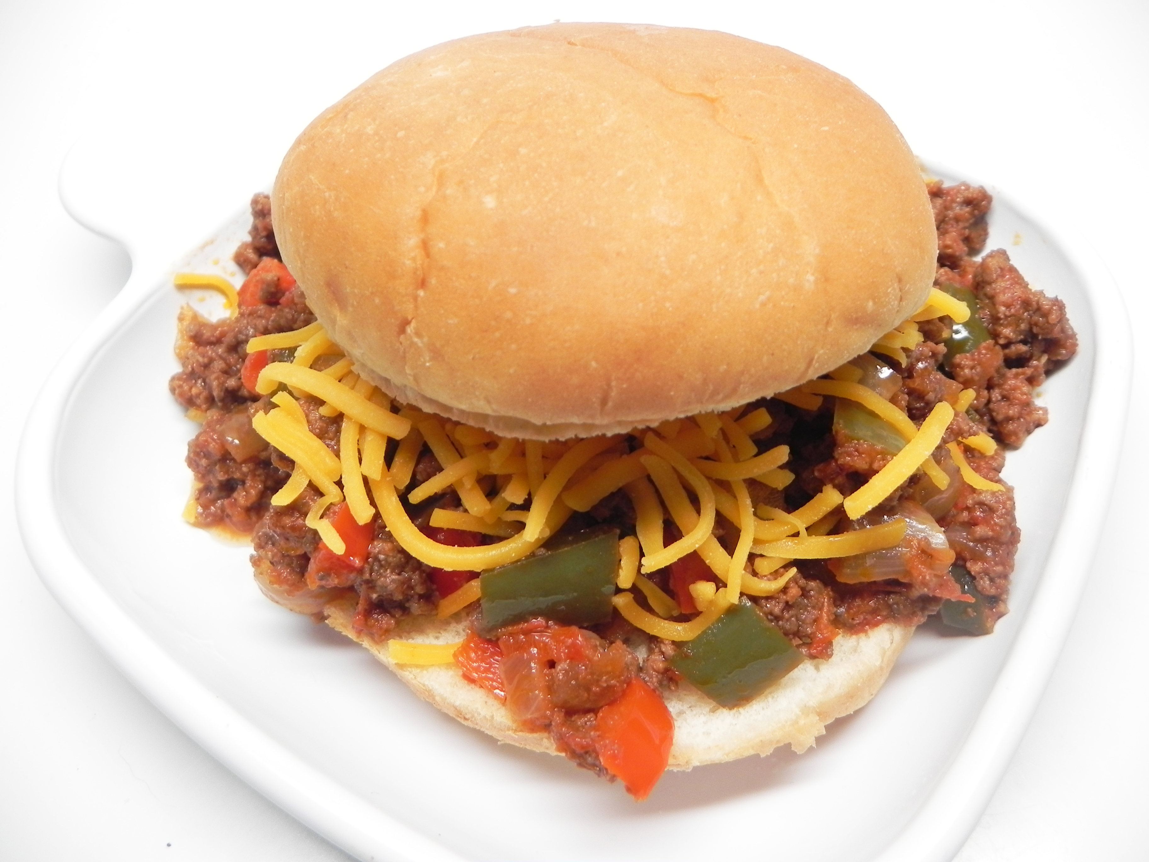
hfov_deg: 67.3
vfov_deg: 53.1
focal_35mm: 26
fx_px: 863
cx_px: 574
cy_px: 431
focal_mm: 4.6
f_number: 2.8
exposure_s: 1/30
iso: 160
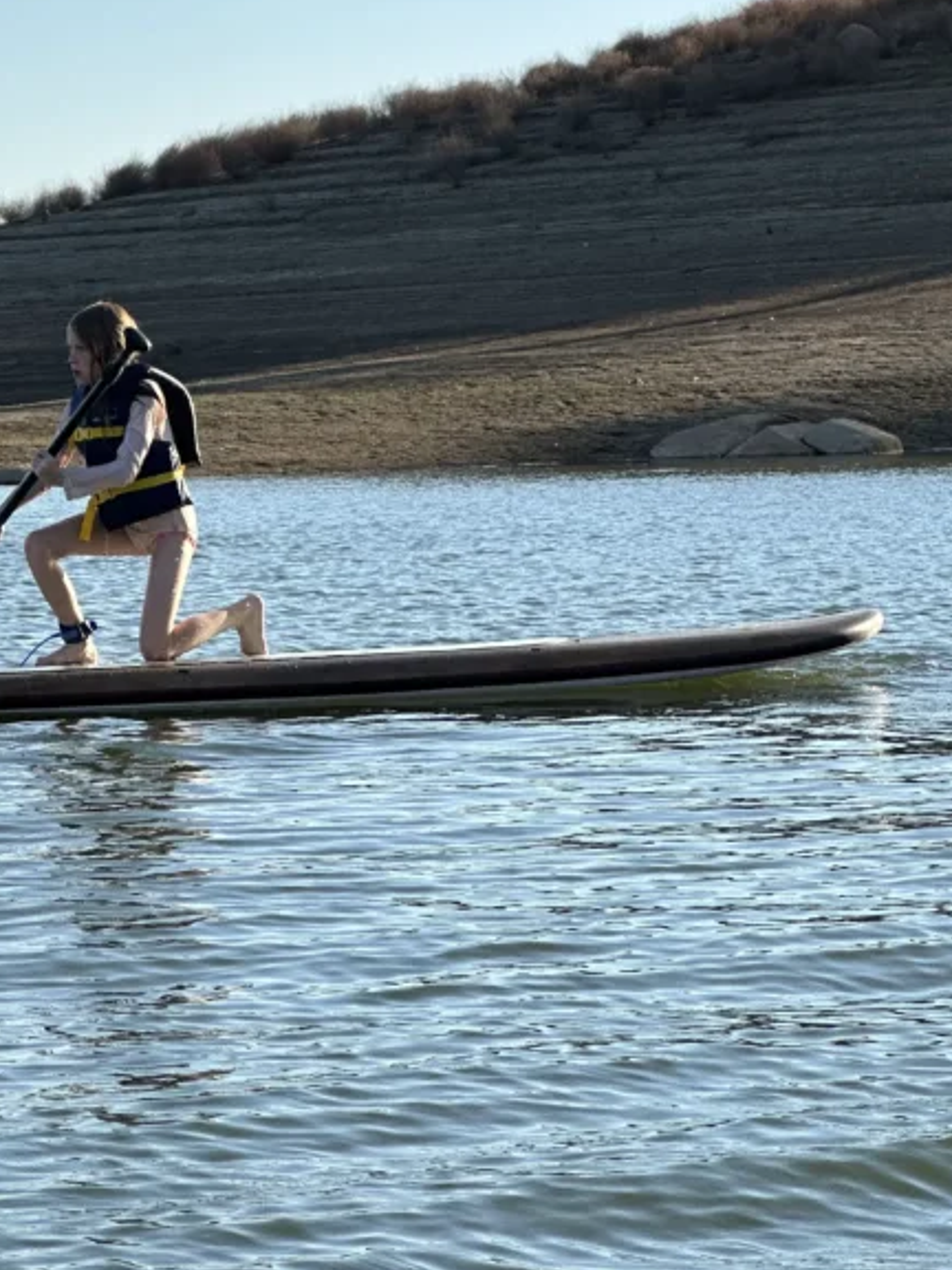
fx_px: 5024
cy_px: 232
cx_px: 333
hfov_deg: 10.8
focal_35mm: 137
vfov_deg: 14.3
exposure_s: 1/791
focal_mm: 9
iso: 32
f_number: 2.8
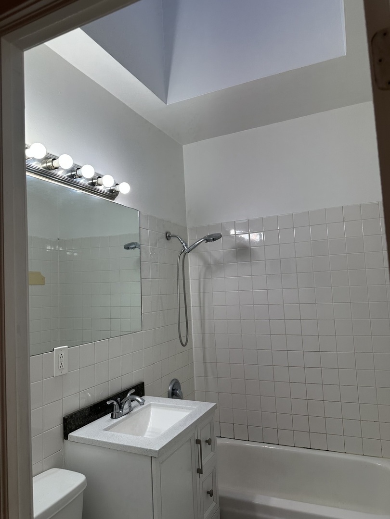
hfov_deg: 56.8
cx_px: 195
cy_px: 260
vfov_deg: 71.6
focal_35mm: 24
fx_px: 361
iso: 80
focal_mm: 6.86
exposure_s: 1/318
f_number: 1.78
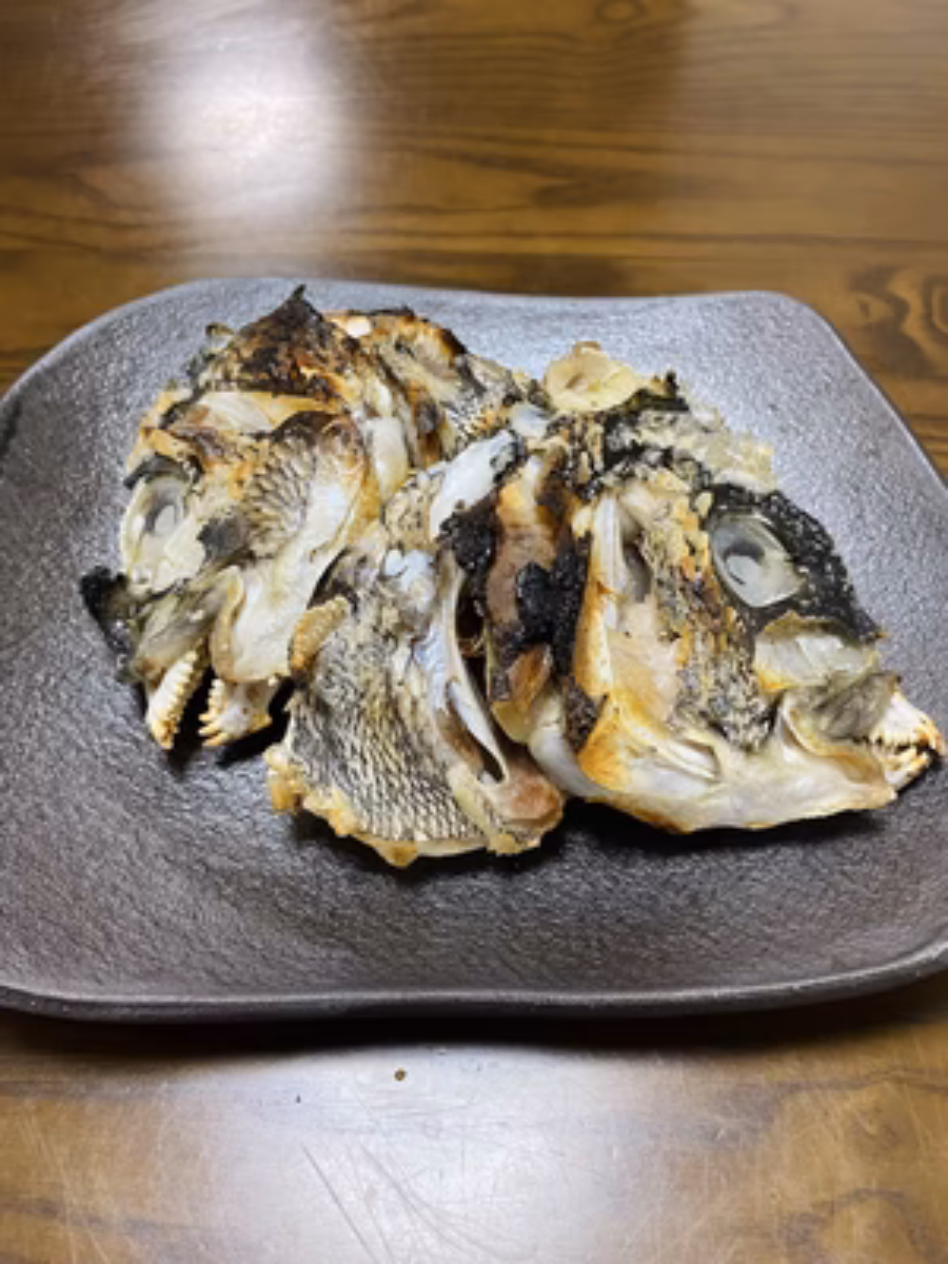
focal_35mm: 26
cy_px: 632
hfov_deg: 53.1
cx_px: 474
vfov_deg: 67.3
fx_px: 949
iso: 160
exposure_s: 1/60
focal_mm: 4.25
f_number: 1.8
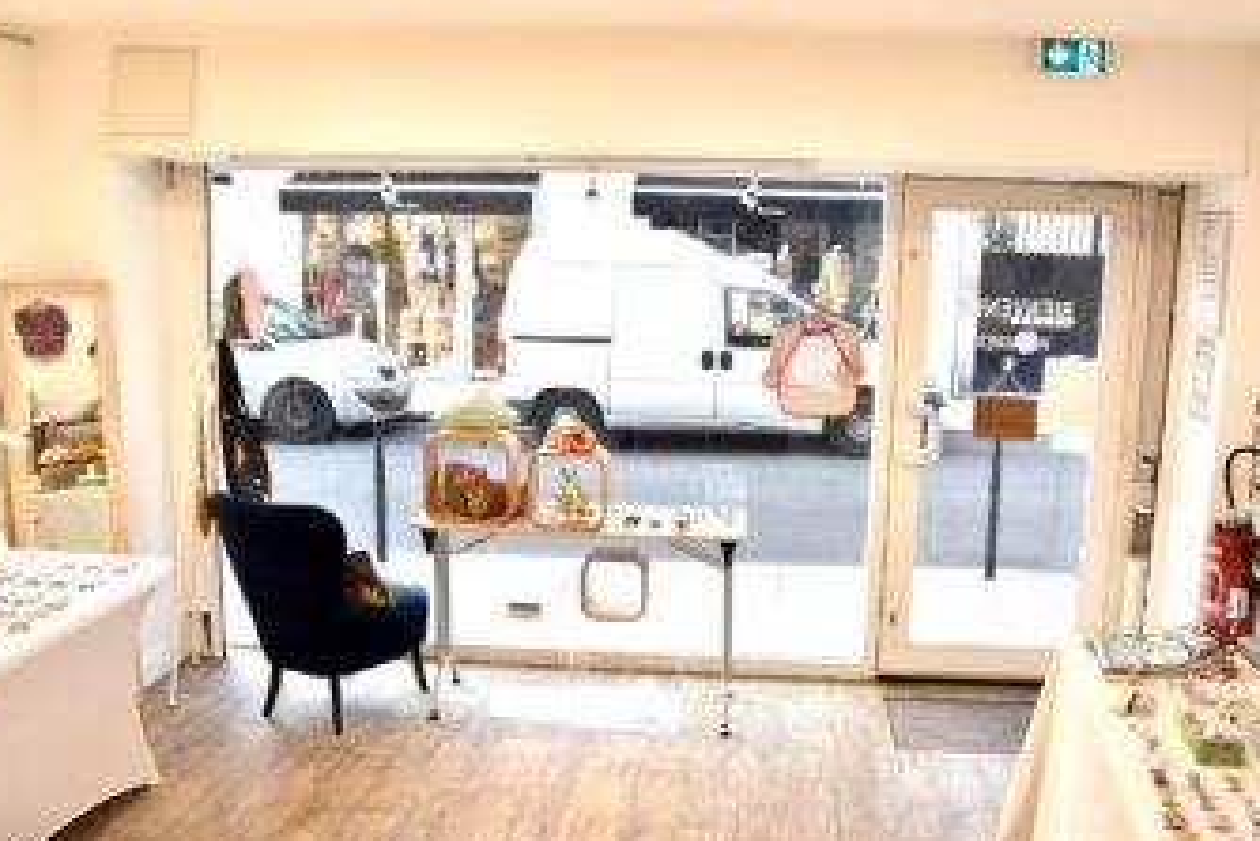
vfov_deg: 40.0
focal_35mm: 33
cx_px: 656
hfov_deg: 57.2
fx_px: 1155
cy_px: 411
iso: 500
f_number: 4.5
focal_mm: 18
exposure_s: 1/80
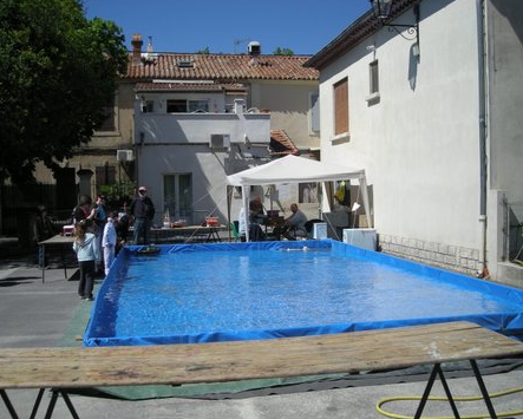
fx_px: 573
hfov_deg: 49.0
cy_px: 209
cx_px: 251
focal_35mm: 37
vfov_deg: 40.2
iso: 50
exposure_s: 1/334
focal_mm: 5.7
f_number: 5.7
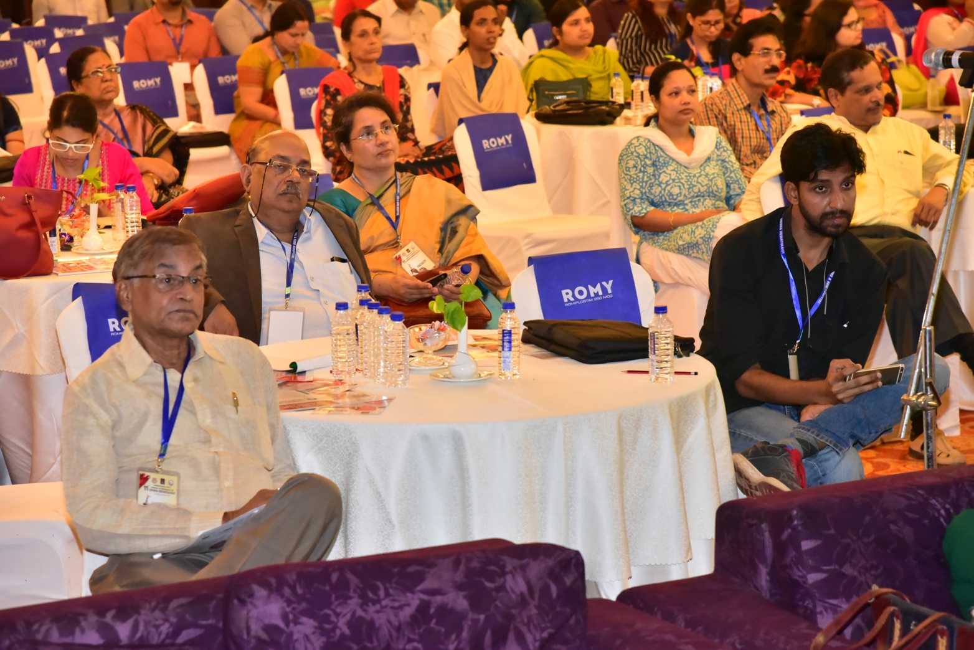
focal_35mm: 105
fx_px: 2842
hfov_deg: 19.4
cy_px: 325
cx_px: 487
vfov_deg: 13.1
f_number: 6.3
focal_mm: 105
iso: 6400
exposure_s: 1/60
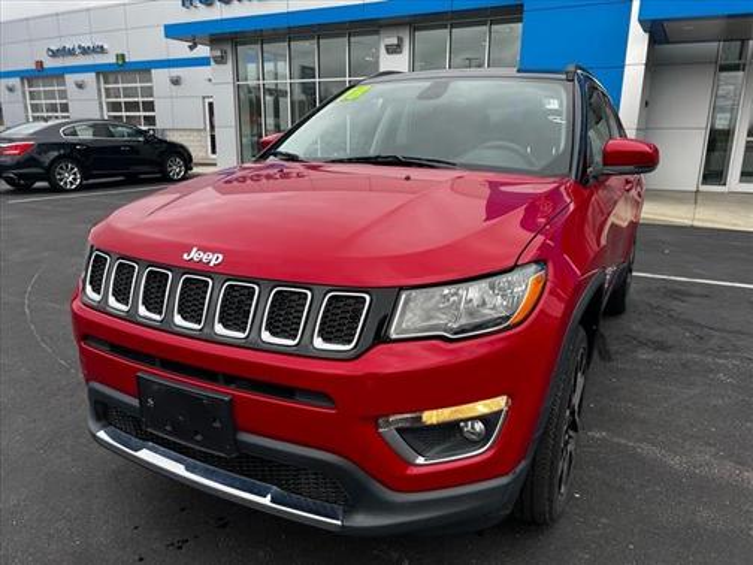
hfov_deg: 67.3
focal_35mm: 26
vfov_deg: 53.1
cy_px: 282
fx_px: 566
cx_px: 376
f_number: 1.5
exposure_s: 1/743
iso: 50
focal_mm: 5.7
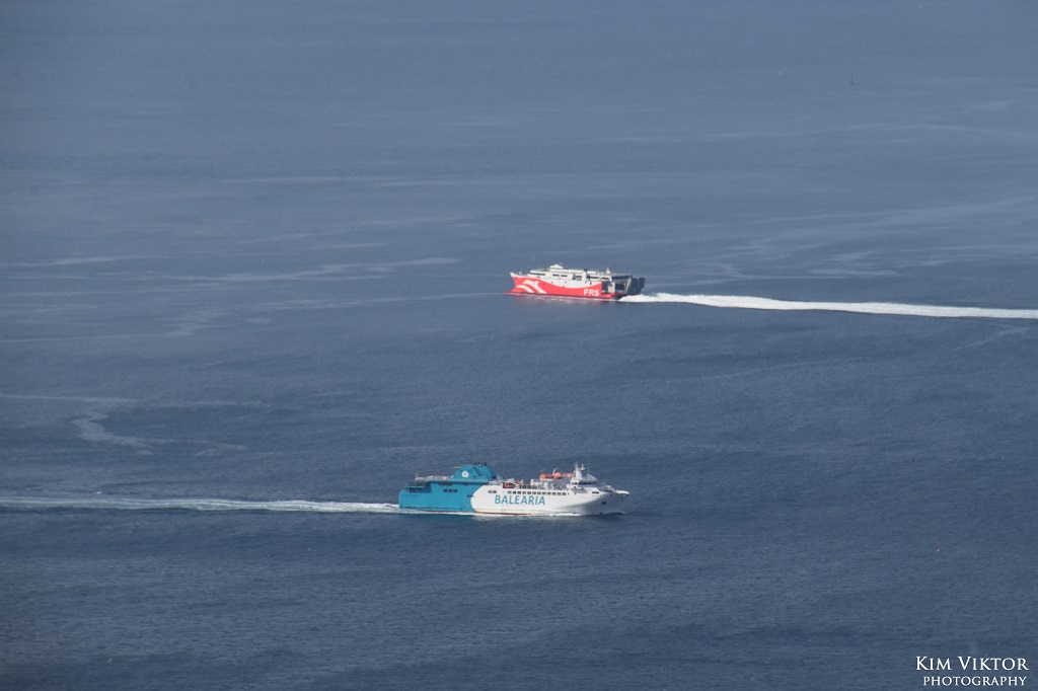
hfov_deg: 16.1
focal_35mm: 128
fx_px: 3675
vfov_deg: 10.7
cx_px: 519
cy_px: 346
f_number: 10
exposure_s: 1/400
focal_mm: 85
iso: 200
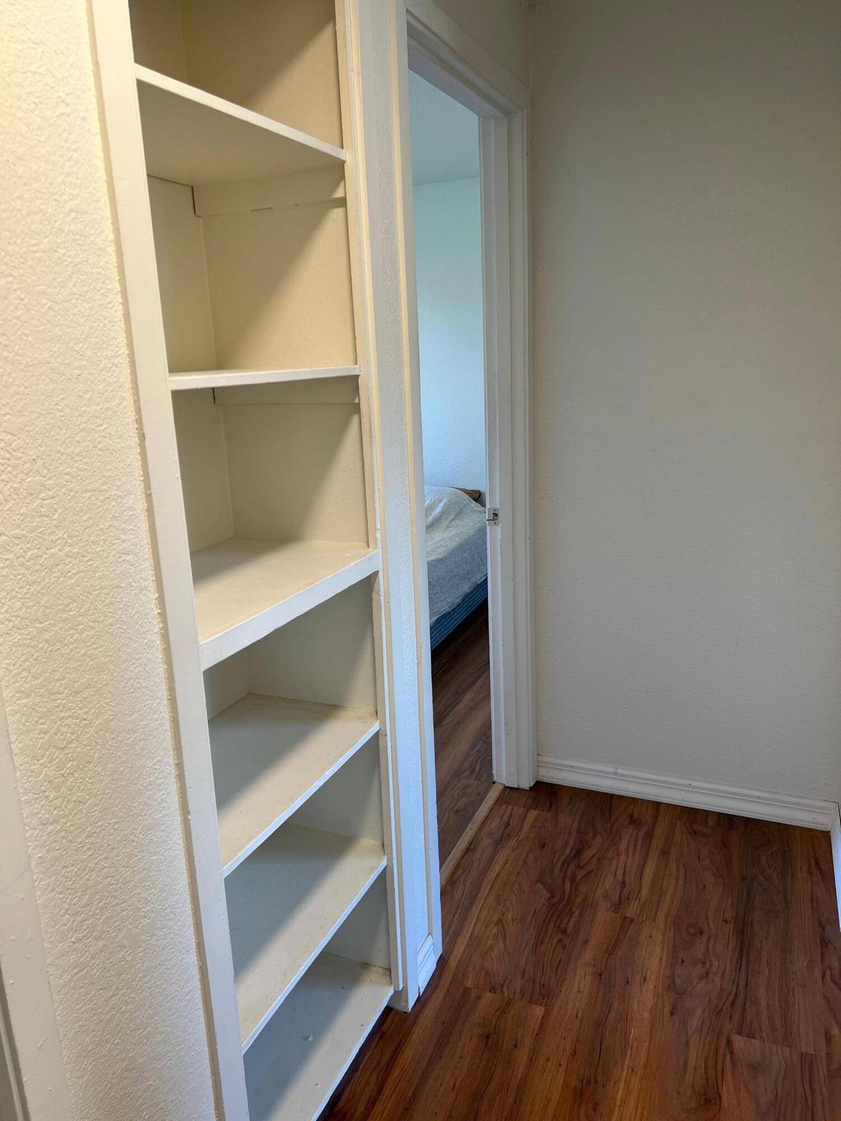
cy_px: 560
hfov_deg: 53.1
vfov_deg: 67.3
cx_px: 420
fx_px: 842
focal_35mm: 26
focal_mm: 5.7
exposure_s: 1/120
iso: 100
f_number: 1.5
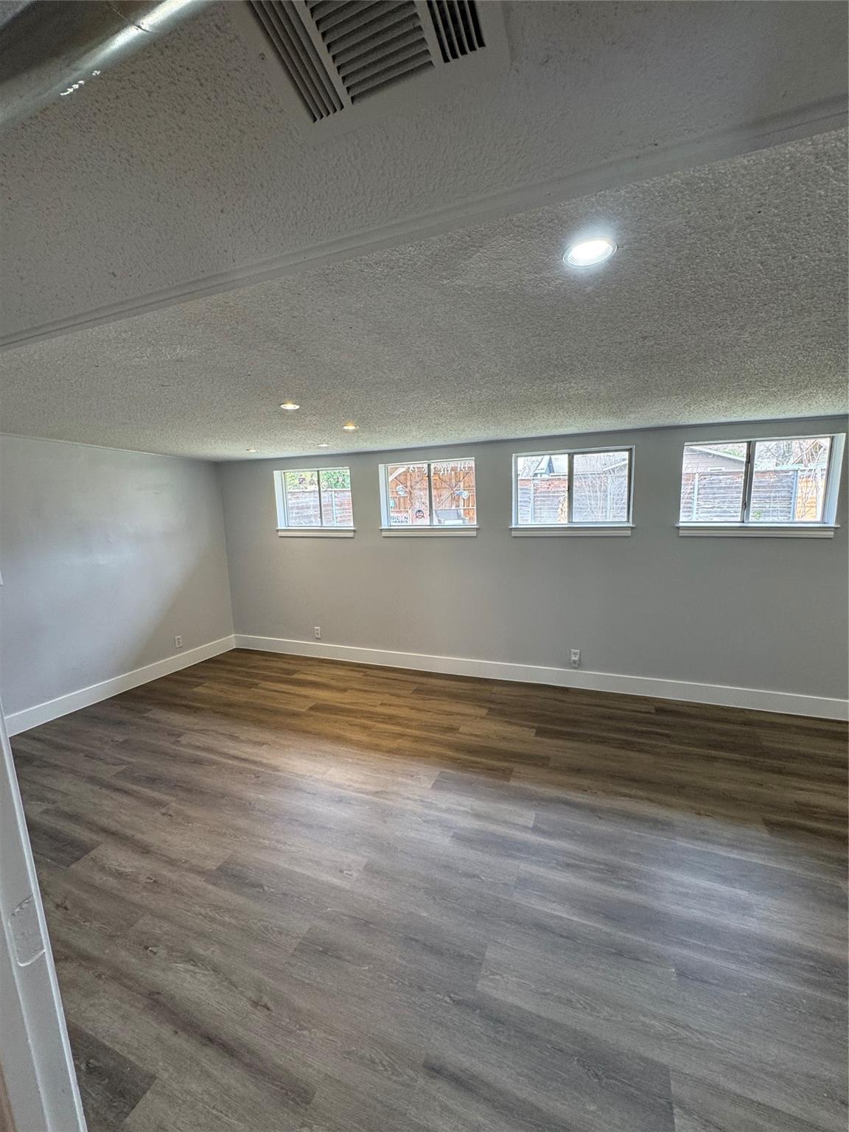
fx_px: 458
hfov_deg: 85.7
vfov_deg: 102.1
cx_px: 424
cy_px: 566
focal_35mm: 14
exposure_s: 1/120
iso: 160
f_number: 2.2
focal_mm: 2.22
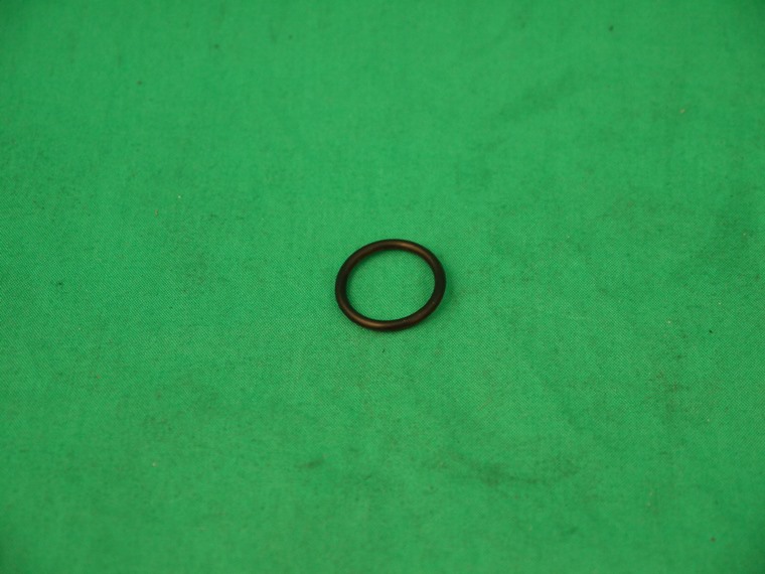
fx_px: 1856
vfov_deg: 17.6
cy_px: 287
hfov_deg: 23.3
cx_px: 382
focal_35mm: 84
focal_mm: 42
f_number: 5.6
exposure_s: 1/80
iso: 800
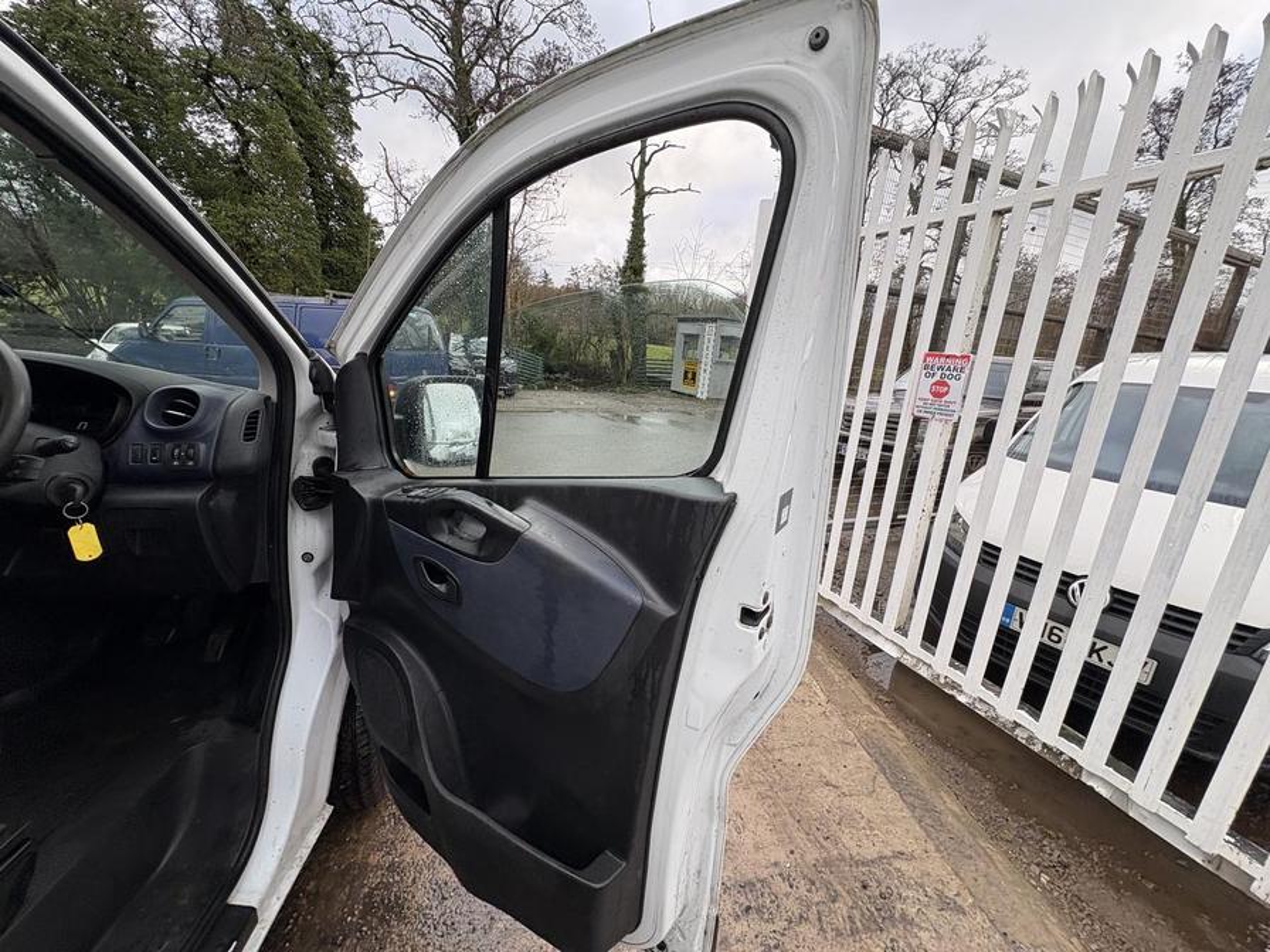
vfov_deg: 85.7
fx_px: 514
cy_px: 476
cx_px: 635
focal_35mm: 14
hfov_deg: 102.1
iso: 40
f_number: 2.2
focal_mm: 2.22
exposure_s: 1/120
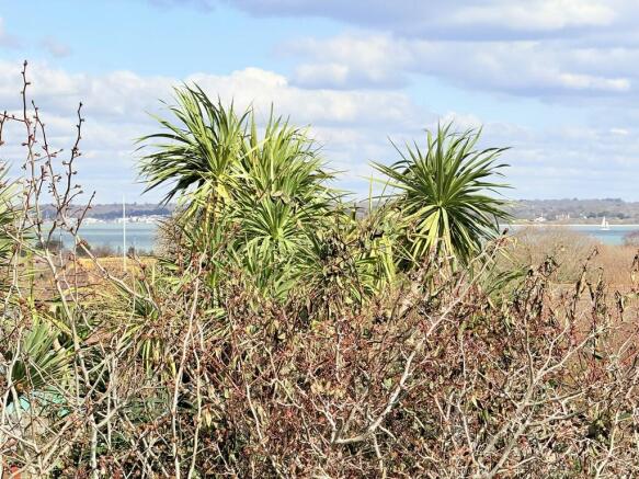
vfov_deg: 12.3
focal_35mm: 120
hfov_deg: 16.4
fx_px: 2215
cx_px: 320
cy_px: 240
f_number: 2.8
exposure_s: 1/1866
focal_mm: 15.66
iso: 50
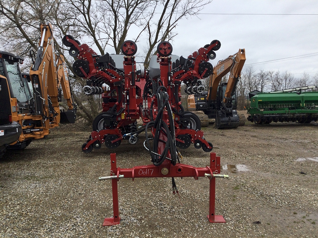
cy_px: 119
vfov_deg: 45.4
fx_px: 285
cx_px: 159
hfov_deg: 58.4
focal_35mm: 31
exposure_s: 1/599
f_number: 2.4
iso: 25
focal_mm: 3.3
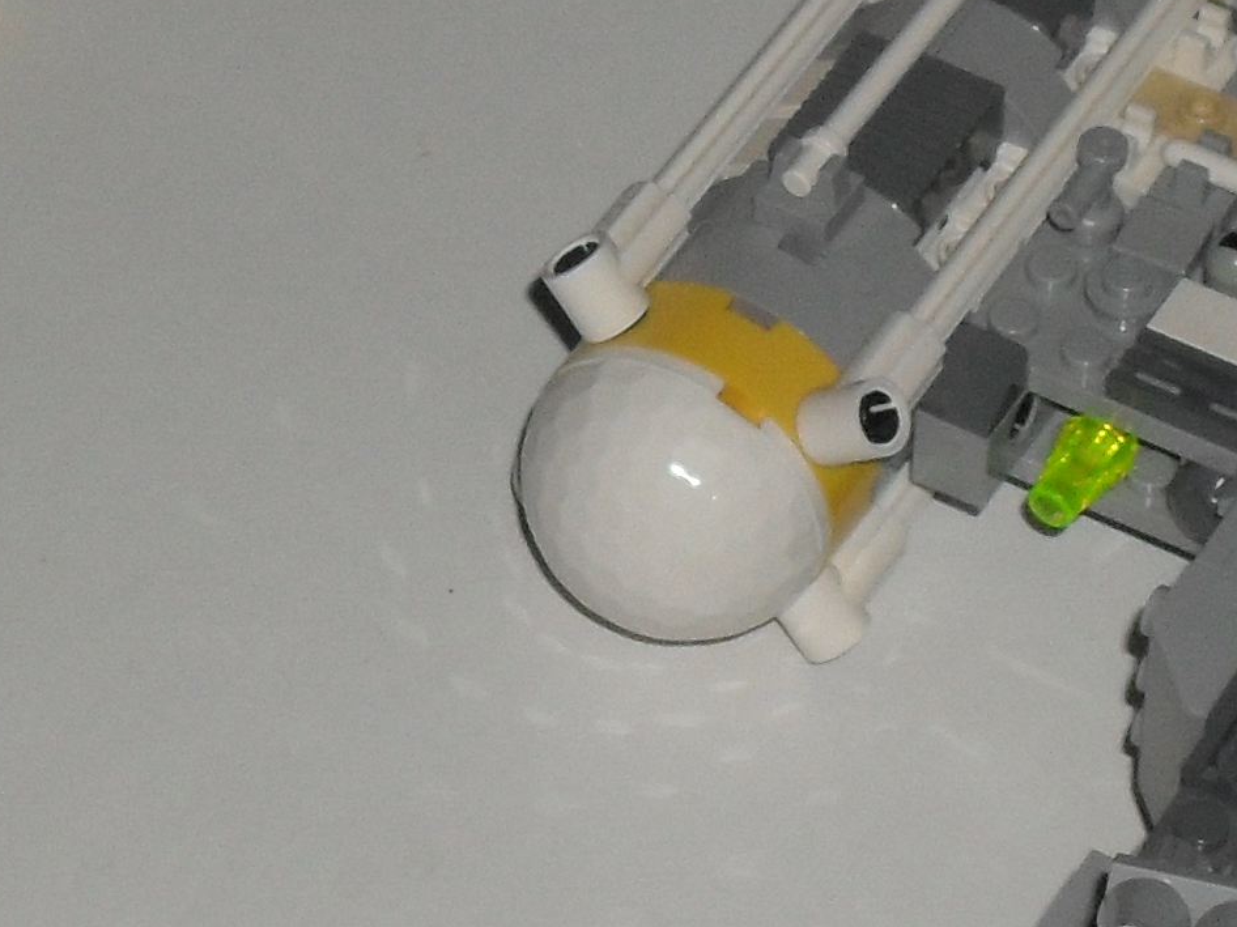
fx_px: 6752
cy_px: 605
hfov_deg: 10.5
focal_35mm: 189
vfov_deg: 7.9
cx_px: 862
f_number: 10
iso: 100
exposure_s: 1/45
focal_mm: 8.7
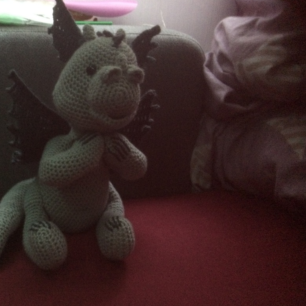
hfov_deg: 46.5
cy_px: 152
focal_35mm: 35
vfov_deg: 47.2
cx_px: 103
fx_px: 350
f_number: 2.2
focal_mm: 4.15
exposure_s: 1/17
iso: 500
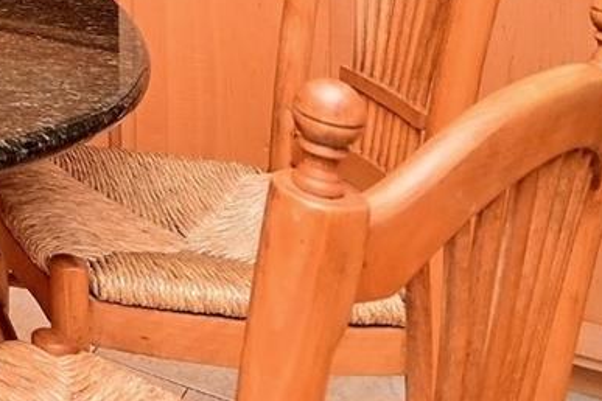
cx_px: -546
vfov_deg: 18.1
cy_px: -288
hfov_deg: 20.1
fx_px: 1037
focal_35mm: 62
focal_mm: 10
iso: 500
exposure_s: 1/60
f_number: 6.3
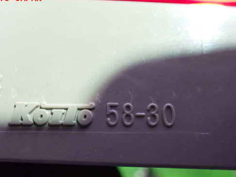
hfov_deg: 49.9
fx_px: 252
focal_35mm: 37
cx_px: 99
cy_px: 101
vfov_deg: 38.6
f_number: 2.3
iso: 1250
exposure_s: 1/30
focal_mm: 5.4
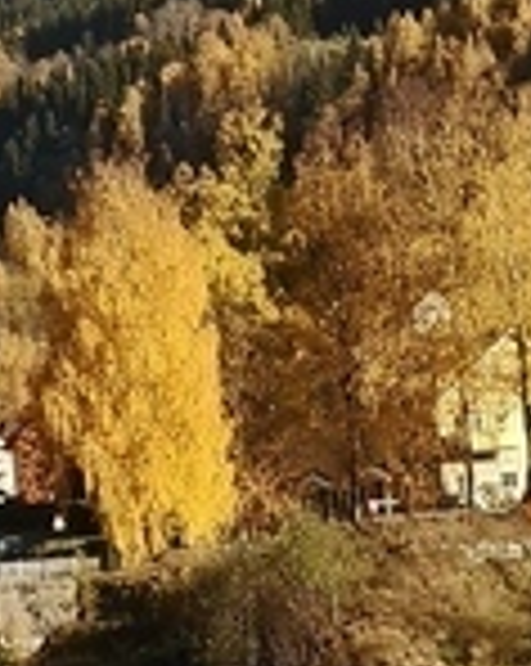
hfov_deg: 6.7
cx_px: -76
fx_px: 4488
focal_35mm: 228
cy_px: 1215
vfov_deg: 8.2
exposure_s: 1/1592
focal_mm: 3.95
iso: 50
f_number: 1.8
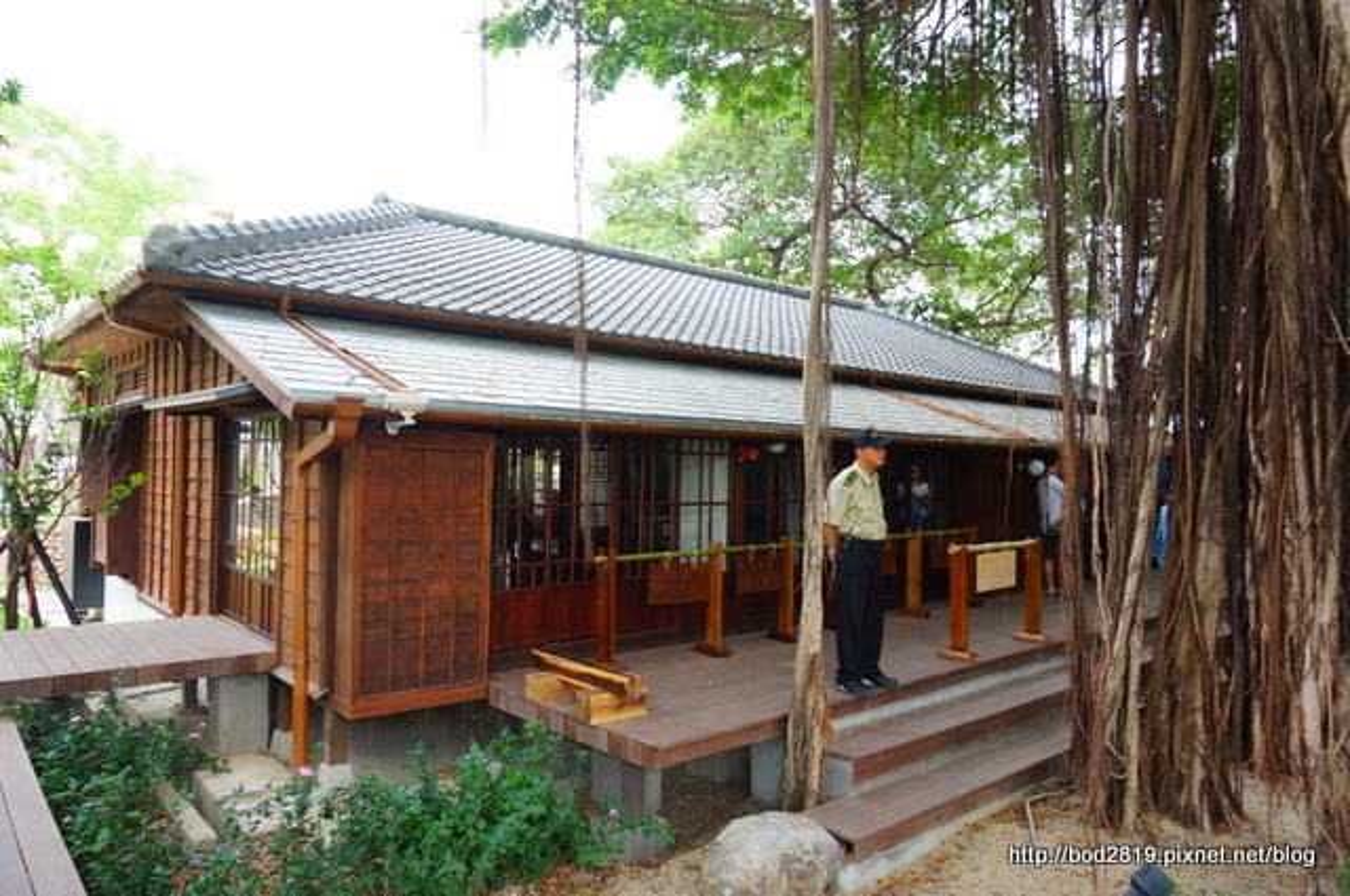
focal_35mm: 24
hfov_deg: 73.8
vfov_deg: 53.0
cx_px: 675
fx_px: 899
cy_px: 448
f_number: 5.6
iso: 200
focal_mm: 16
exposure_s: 1/60
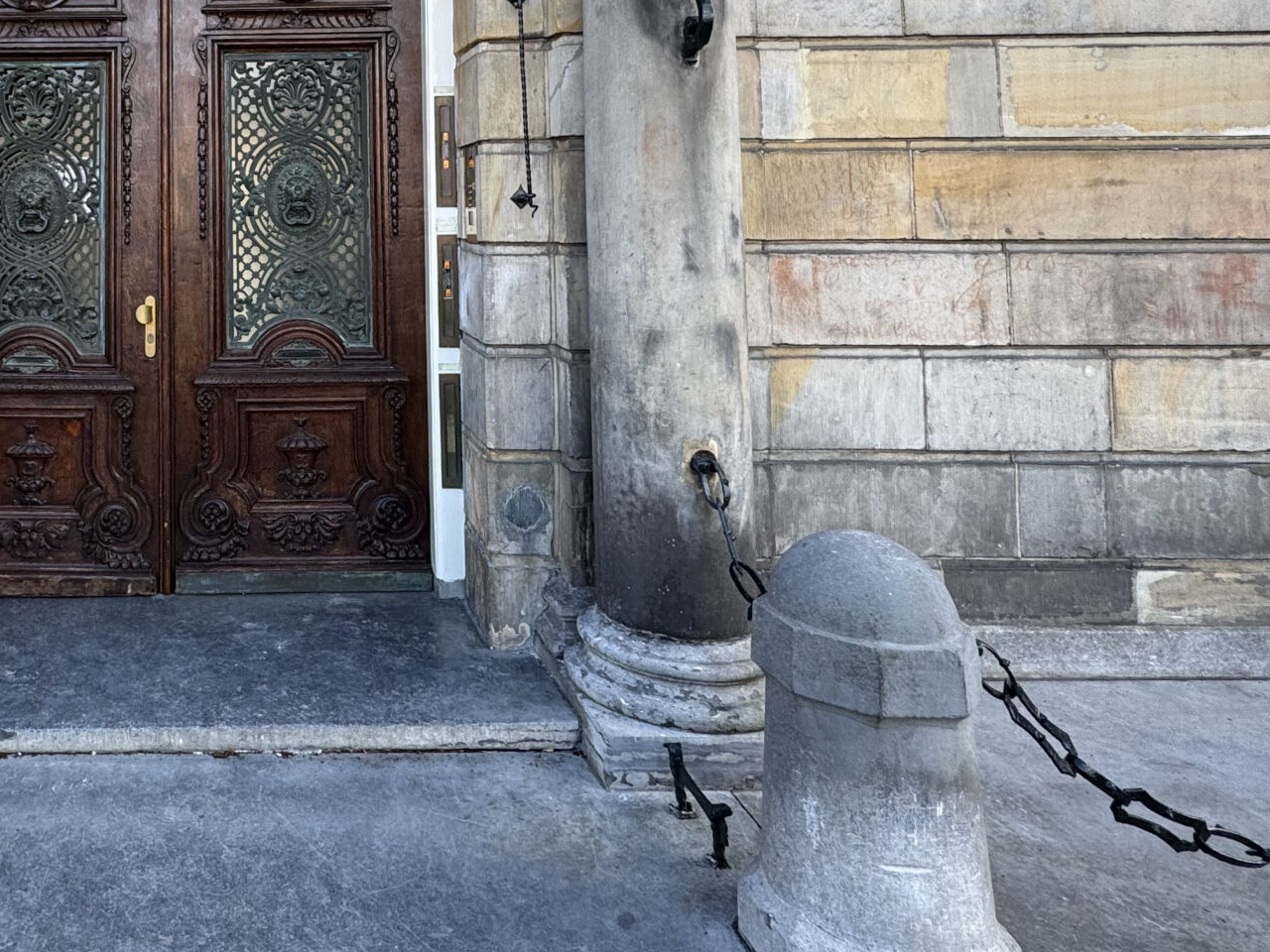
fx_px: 1027
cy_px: 155
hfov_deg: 57.6
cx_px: 216
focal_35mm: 28
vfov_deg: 46.4
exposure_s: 1/137
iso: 40
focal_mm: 2.22
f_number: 2.2
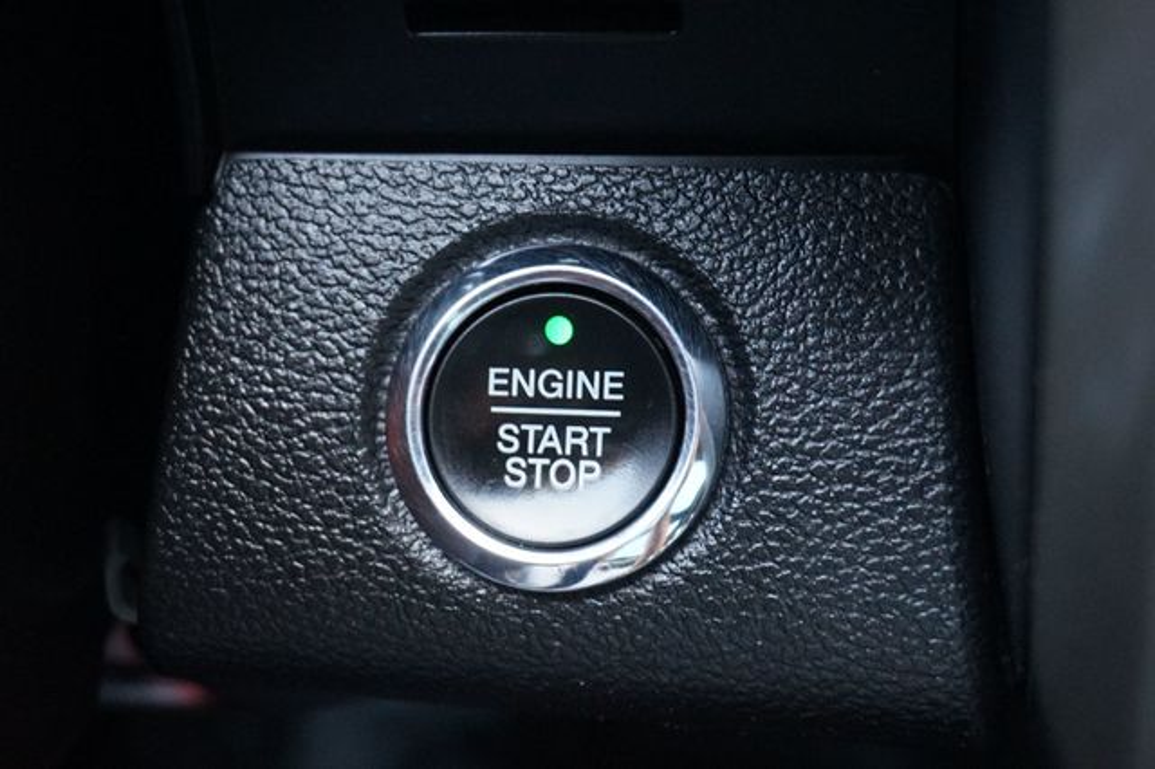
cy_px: 384
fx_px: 1924
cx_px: 578
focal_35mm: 60
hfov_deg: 33.4
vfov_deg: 22.6
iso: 2500
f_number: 5.6
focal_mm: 40
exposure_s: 1/80
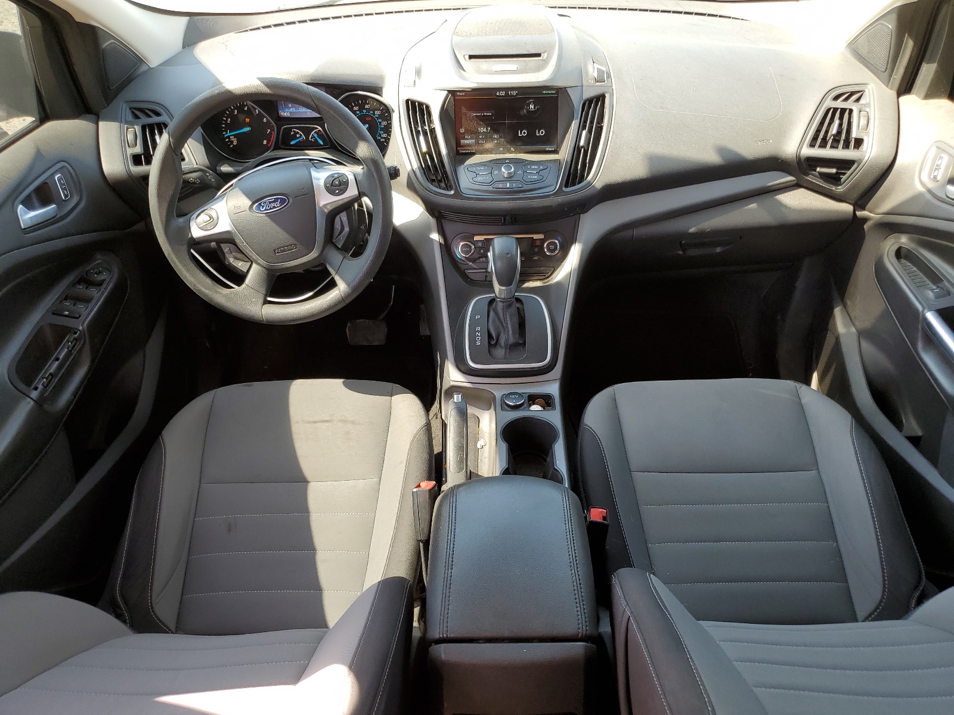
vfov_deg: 53.1
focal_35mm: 26
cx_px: 477
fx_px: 717
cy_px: 358
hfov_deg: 67.3
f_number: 1.5
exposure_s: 1/175
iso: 50
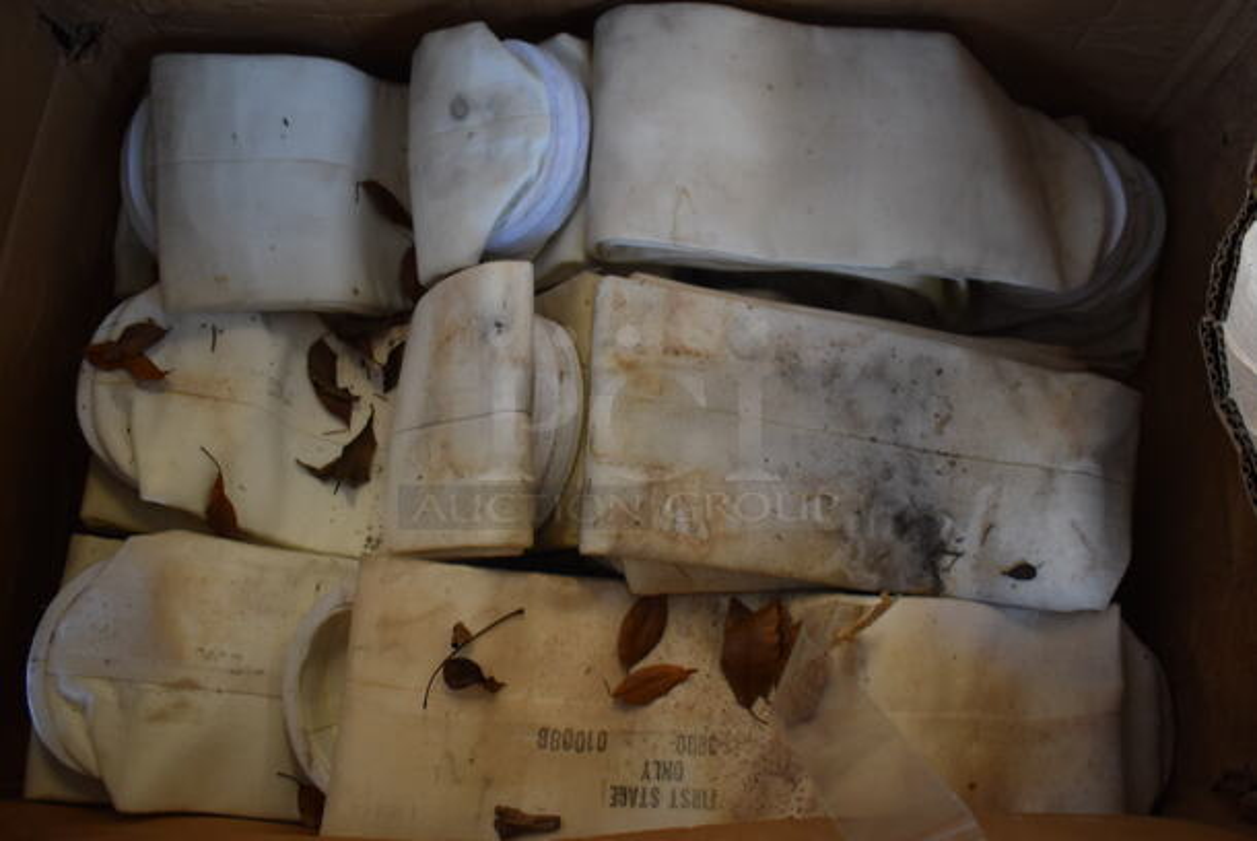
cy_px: 420
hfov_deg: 55.1
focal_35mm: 34
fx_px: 1206
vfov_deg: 38.4
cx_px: 628
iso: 800
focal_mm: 23
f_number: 3.8
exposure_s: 1/160
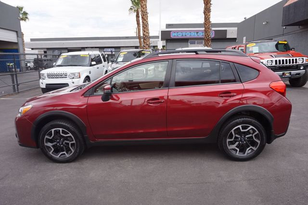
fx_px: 205
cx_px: 154
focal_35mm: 24
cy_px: 102
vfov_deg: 53.1
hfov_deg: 73.8
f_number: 8
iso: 100
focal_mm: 16
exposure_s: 1/100
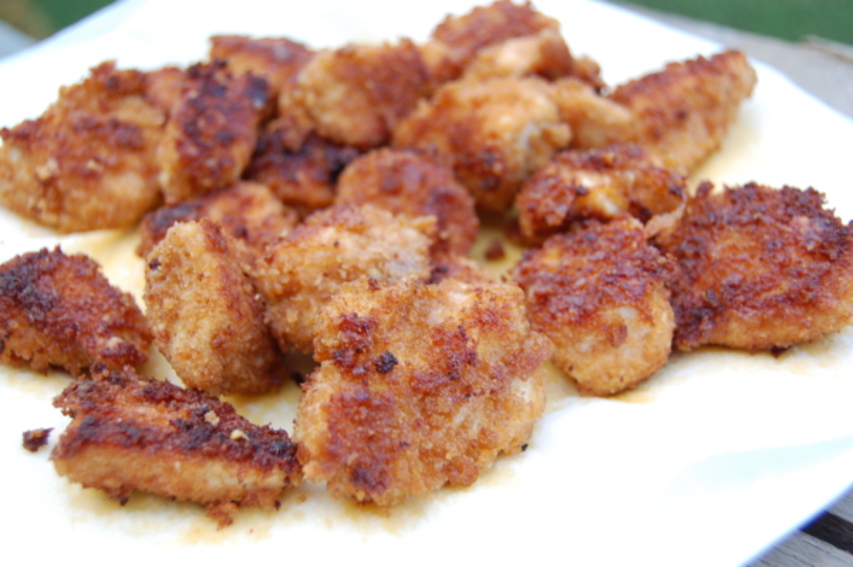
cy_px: 284
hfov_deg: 49.6
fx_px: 923
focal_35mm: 39
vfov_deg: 34.2
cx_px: 426
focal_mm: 26
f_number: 4
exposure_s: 1/60
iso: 400
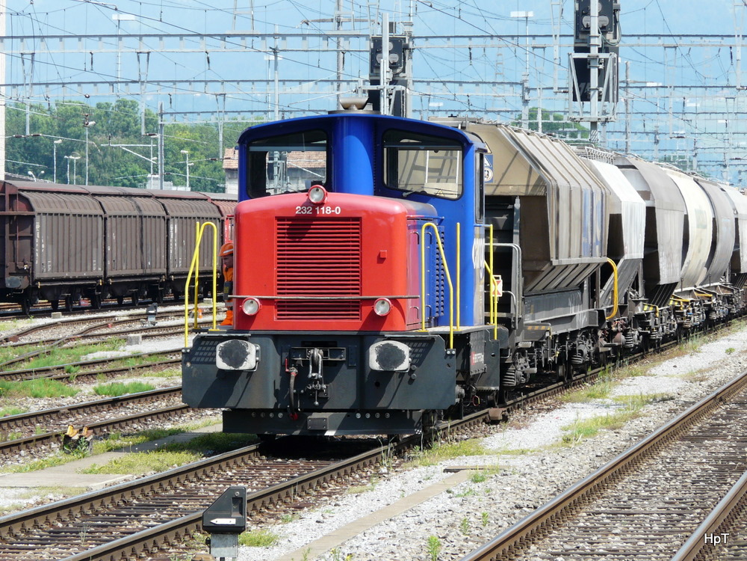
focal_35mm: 261
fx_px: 5632
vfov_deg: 5.7
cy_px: 280
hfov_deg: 7.6
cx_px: 374
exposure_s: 1/250
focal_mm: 42.9
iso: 100
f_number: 5.6
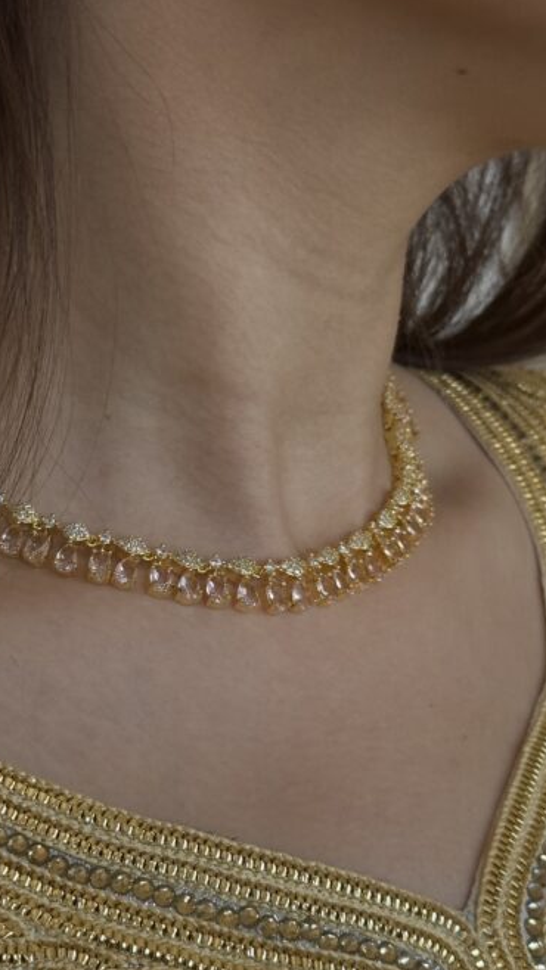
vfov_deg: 39.2
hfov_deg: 22.5
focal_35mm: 53
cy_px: 484
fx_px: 1364
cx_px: 187
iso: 100
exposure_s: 1/60
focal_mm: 6.86
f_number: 1.78
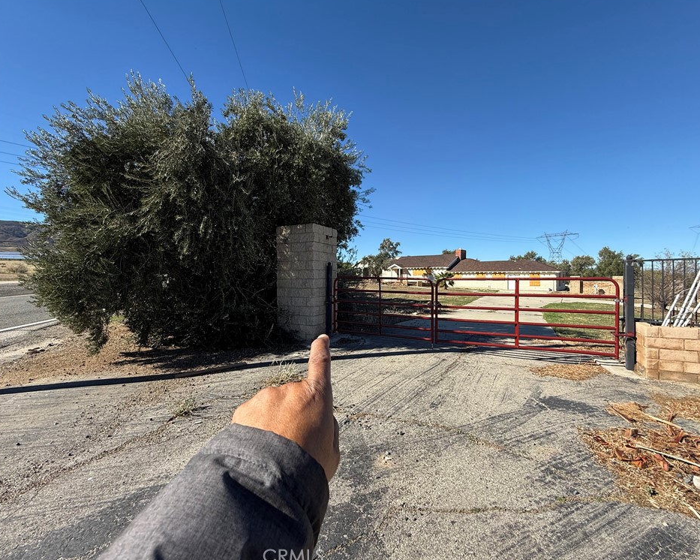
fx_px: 311
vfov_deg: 84.0
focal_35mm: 15
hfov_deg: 96.7
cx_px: 374
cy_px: 278
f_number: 2.2
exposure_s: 1/1339
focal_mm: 2.22
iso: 50
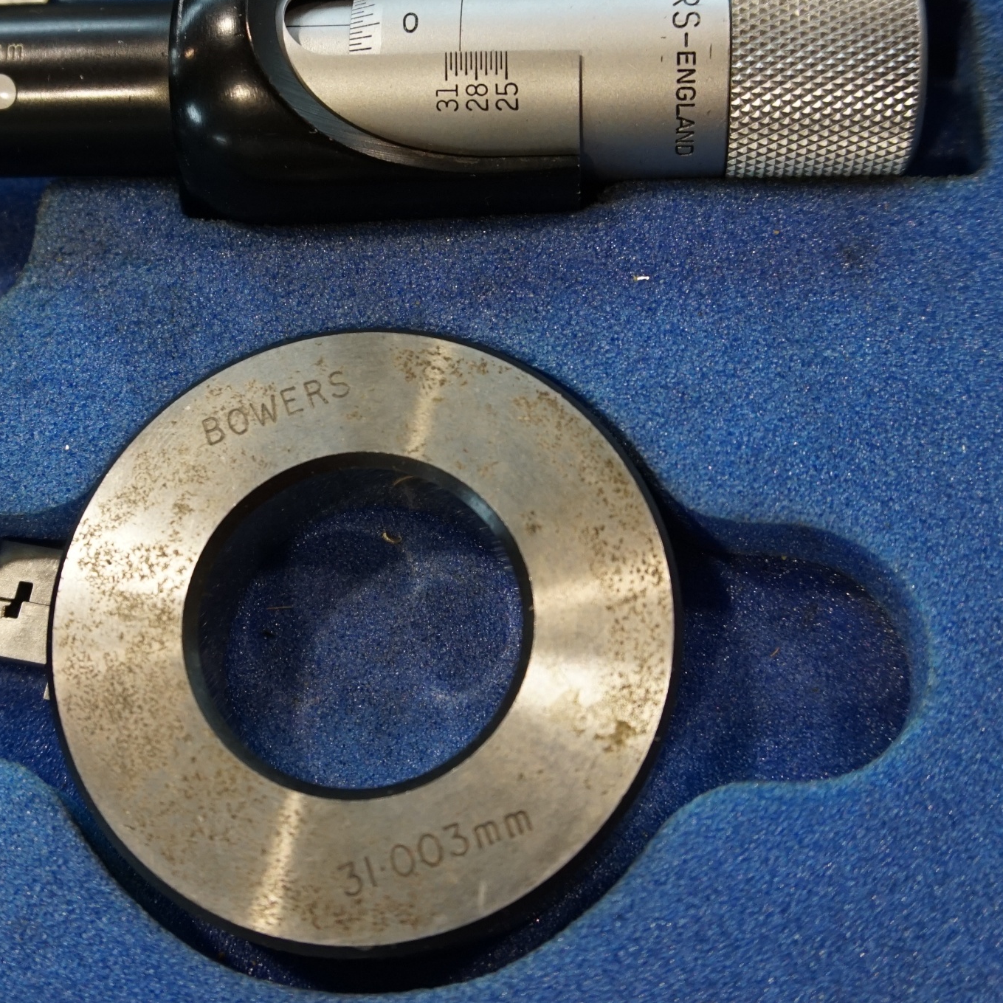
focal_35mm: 49
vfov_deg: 34.6
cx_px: 409
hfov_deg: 34.6
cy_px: 422
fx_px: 1606
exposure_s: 1/60
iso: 640
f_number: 4
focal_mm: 16
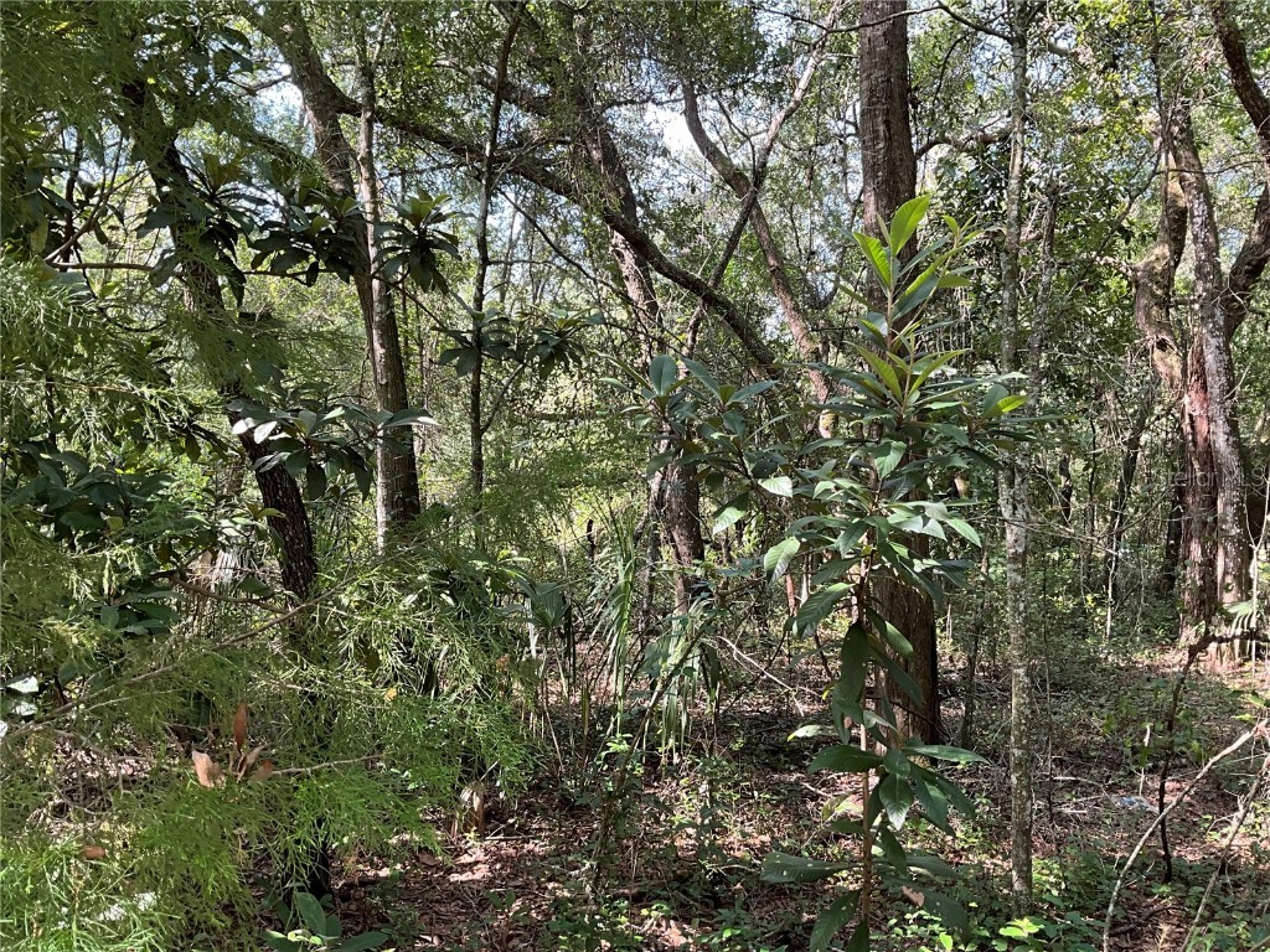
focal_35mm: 29
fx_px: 1064
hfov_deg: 61.7
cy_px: 476
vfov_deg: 48.2
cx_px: 635
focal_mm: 3
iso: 64
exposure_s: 1/122
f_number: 1.8
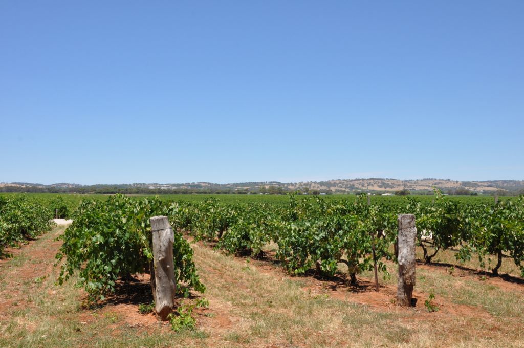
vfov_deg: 36.8
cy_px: 174
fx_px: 523
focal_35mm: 36
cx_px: 262
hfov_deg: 53.2
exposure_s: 1/160
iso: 200
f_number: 13
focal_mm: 24
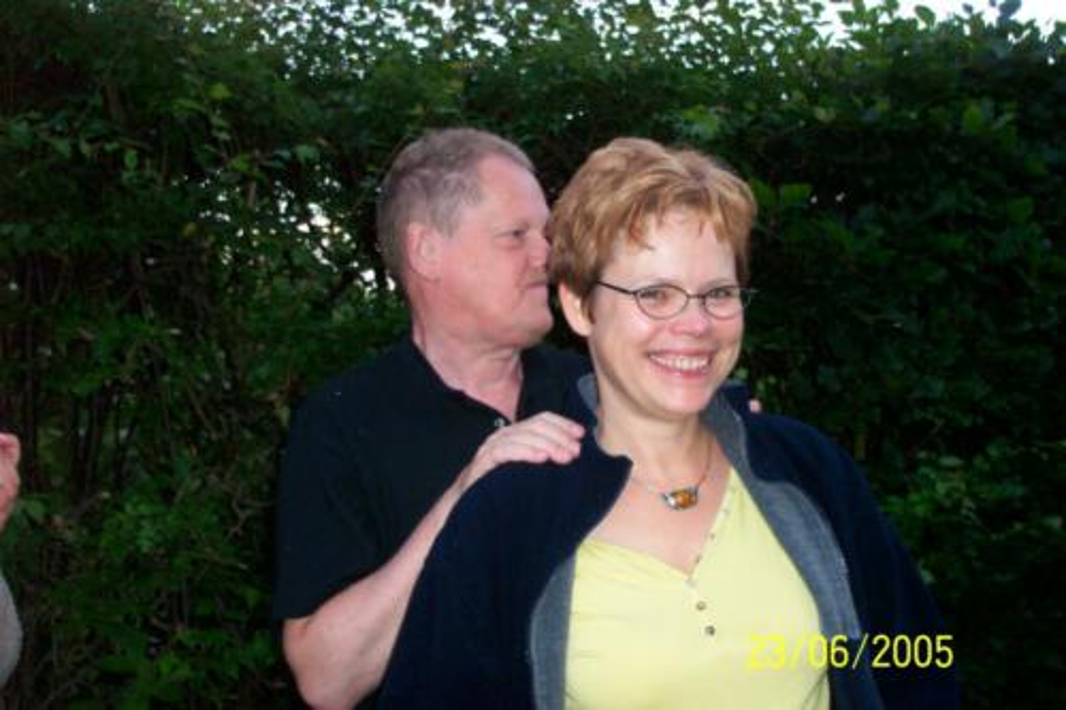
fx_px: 1036
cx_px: 533
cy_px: 355
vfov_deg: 37.8
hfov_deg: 54.5
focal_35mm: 35
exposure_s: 1/30
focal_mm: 7.5
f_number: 2.8
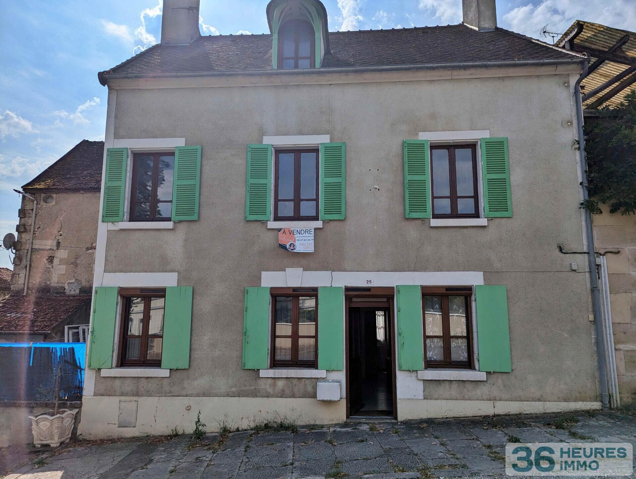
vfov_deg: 56.9
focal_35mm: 24
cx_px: 318
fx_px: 442
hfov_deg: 71.5
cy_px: 240
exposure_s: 1/6667
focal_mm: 6.81
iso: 46
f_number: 1.85
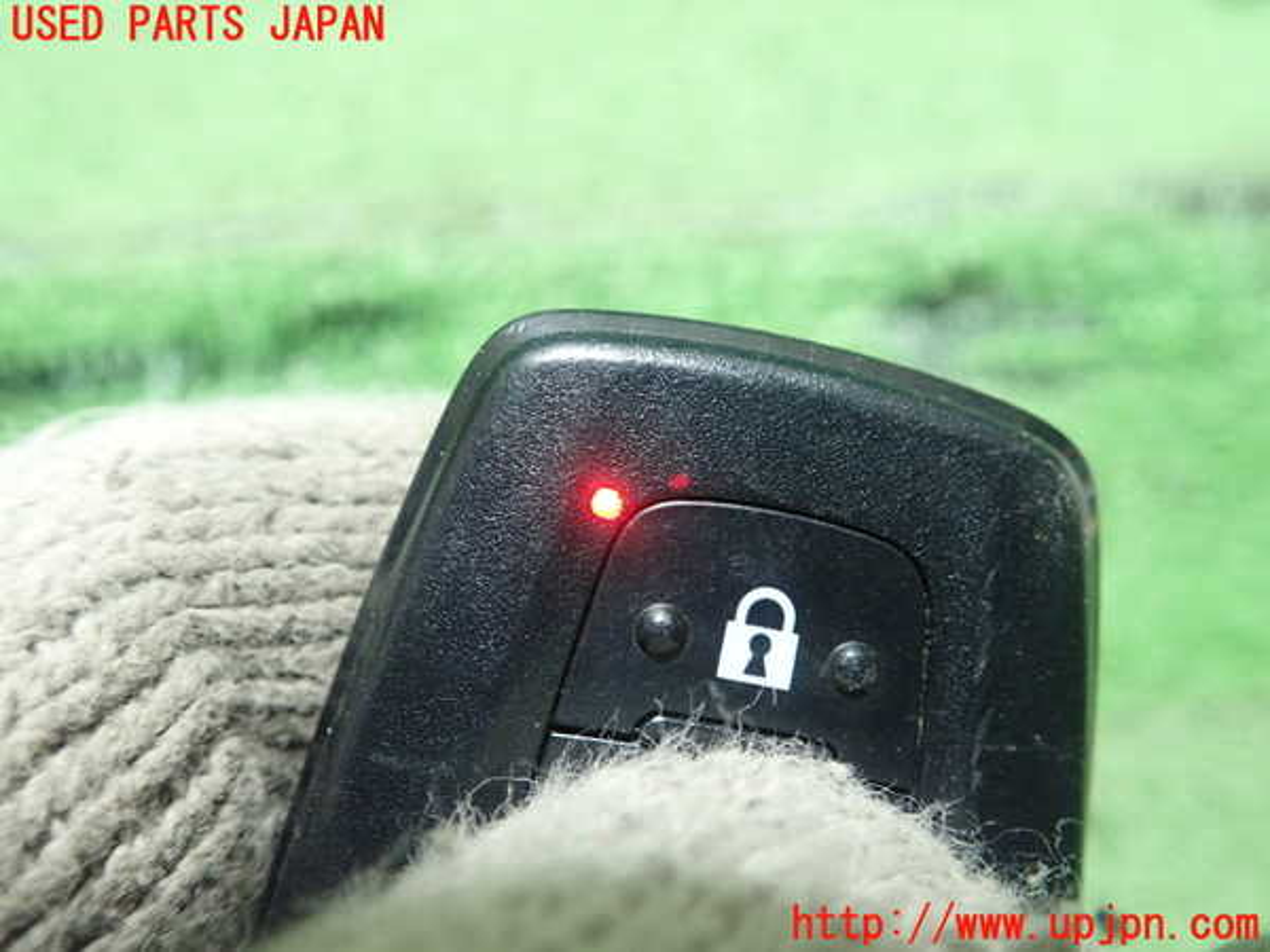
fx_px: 1101
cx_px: 635
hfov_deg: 60.0
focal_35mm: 30
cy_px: 476
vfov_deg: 46.8
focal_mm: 5.5
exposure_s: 1/60
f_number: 2.3
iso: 800
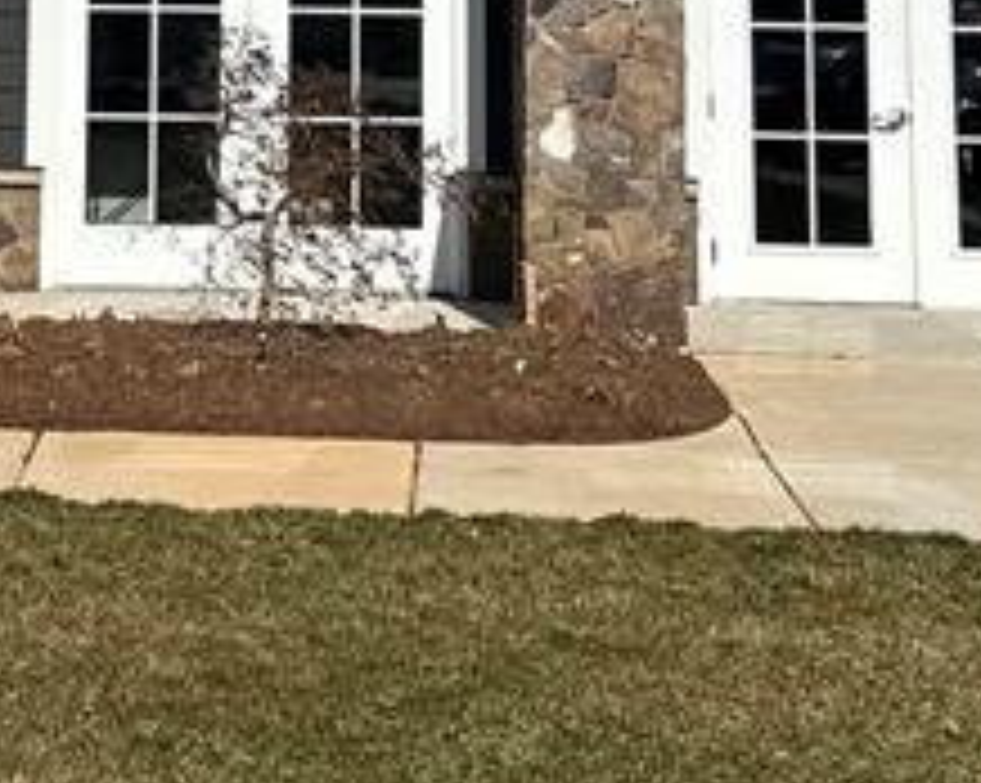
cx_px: 180
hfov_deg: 17.3
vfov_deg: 13.1
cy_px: -464
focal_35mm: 110
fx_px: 3191
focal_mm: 6.86
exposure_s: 1/12048
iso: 80
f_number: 1.78
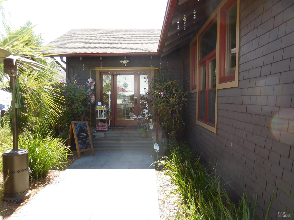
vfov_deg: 54.9
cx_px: 147
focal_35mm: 25
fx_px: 212
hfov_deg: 69.4
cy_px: 110
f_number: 3.3
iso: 125
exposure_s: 1/320
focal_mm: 4.5
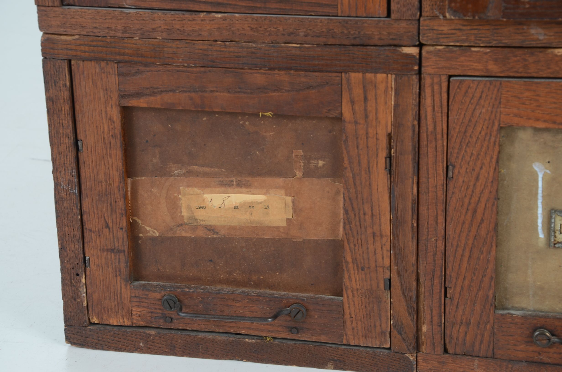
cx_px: 281
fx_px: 1449
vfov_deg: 14.6
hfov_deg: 22.0
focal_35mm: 93
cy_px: 186
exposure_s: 1/80
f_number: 7.1
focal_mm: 62
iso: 160
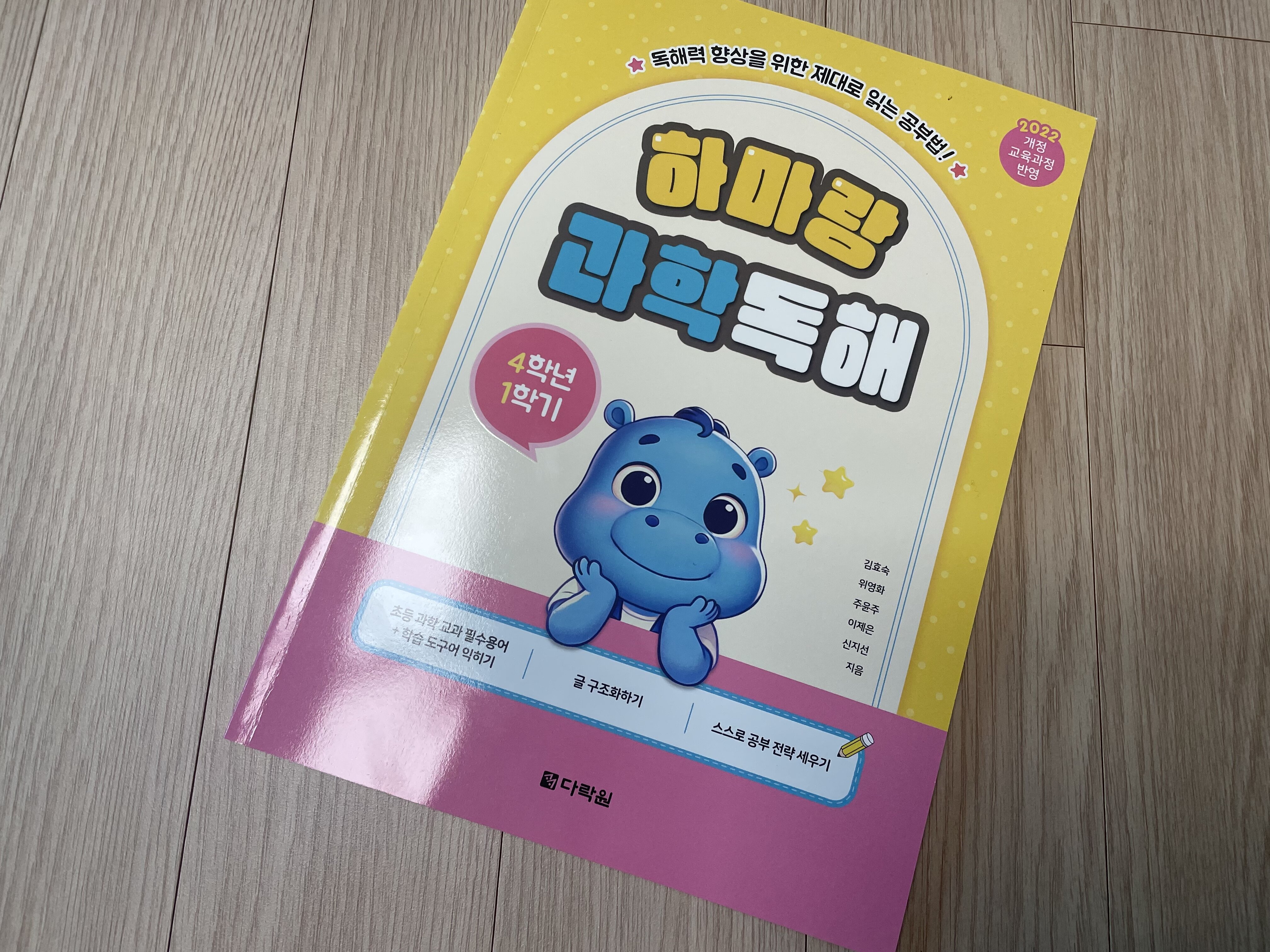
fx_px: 954
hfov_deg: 67.3
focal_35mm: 26
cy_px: 476
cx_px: 635
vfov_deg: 53.1
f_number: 1.6
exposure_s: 1/120
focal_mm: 4.2
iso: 64
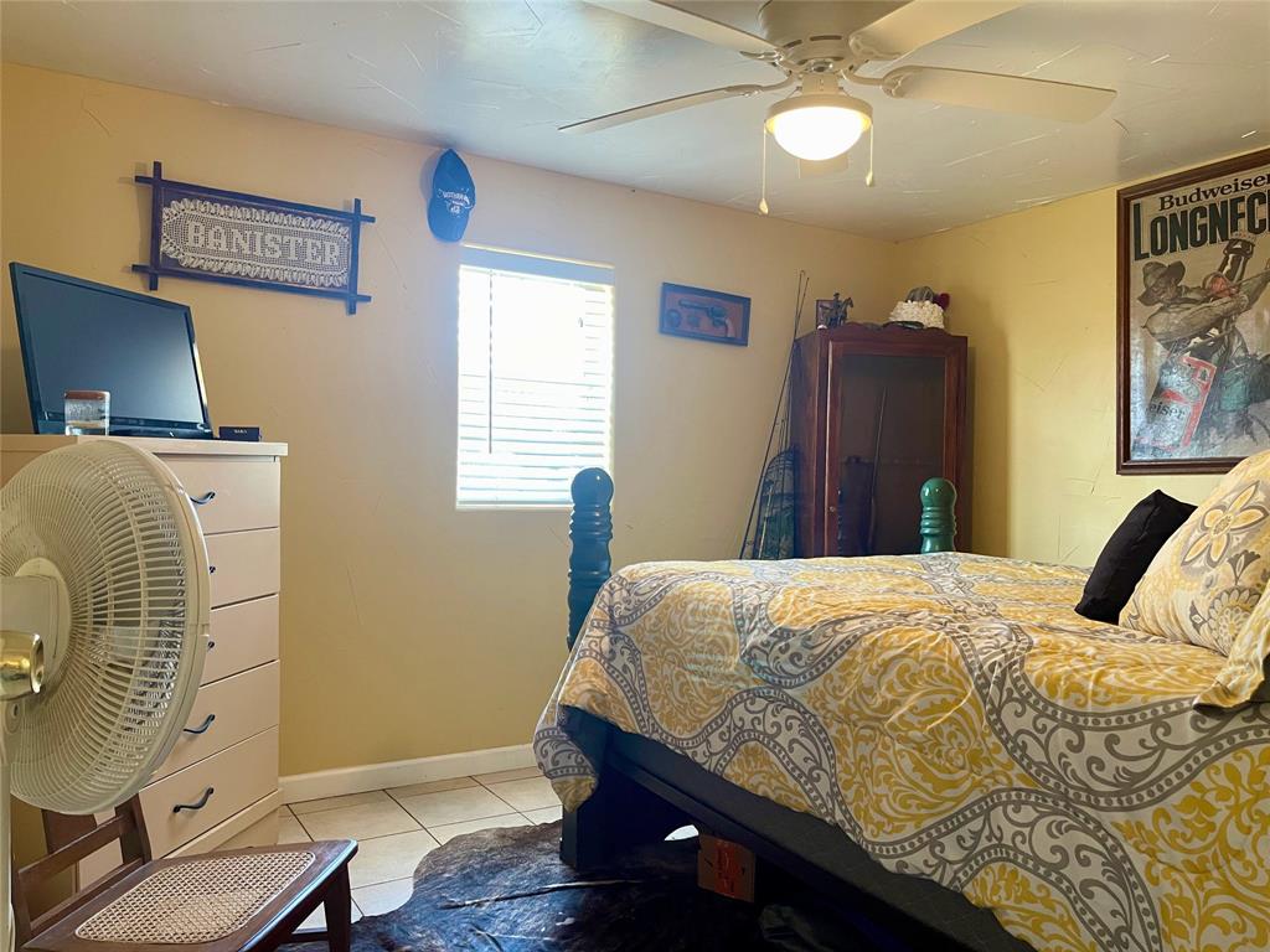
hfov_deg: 67.3
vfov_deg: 53.1
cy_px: 476
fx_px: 954
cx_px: 635
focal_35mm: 26
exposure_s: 1/60
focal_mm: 5.1
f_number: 1.6
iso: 200
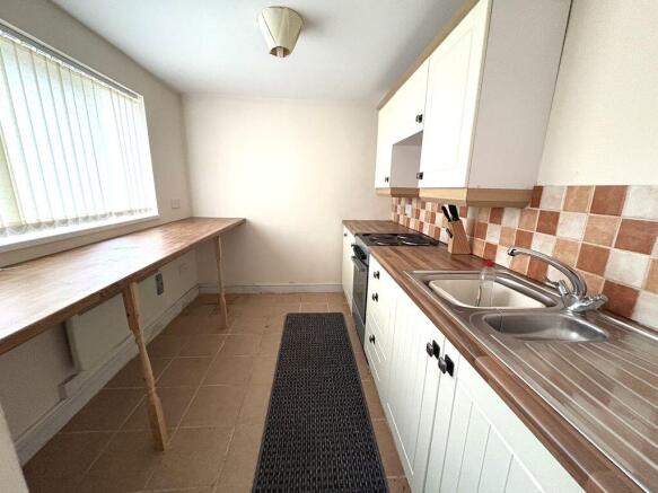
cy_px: 246
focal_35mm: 14
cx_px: 329
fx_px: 266
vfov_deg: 85.7
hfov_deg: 102.1
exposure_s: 1/60
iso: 1000
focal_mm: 2.22
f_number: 2.2
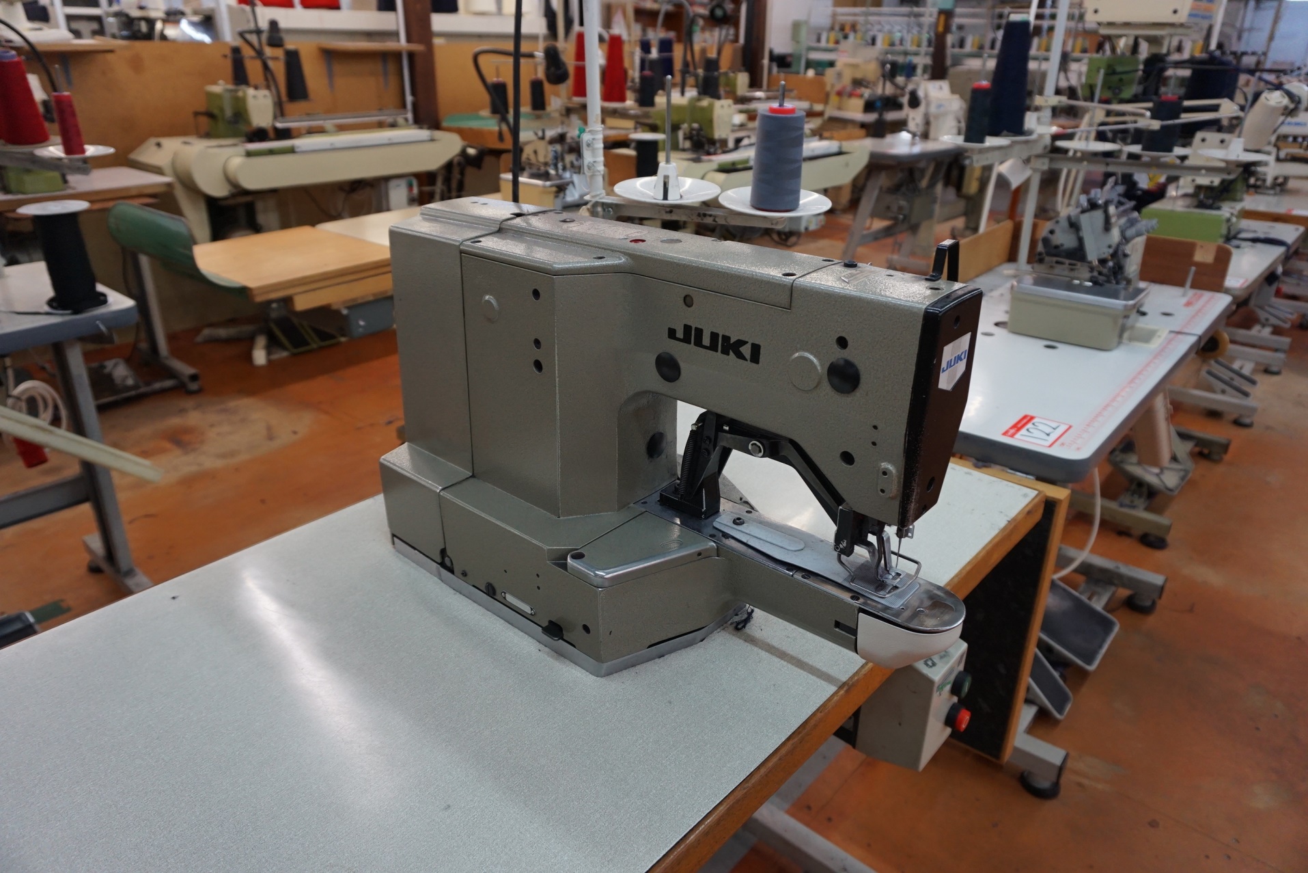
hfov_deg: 73.7
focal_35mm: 24
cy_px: 436
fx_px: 872
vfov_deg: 53.1
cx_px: 654
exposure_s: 1/160
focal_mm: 16
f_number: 4
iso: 640
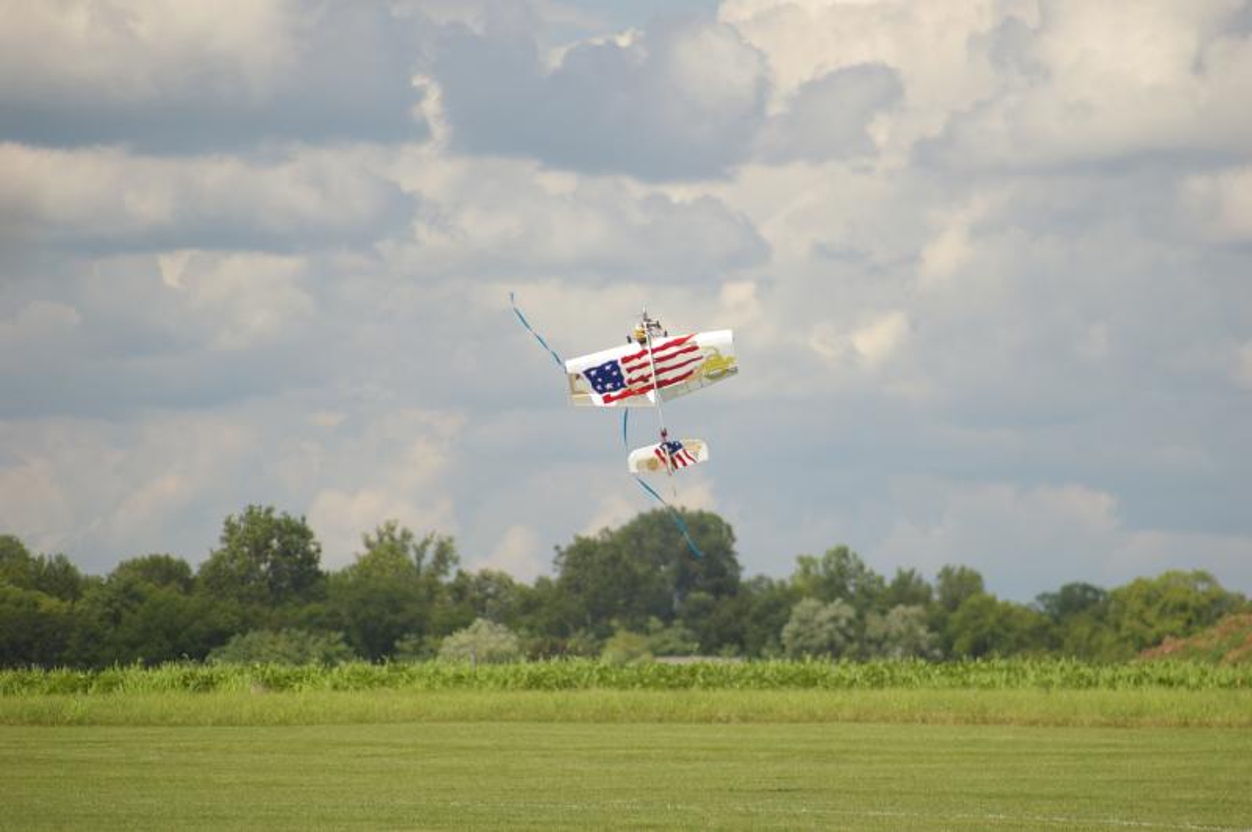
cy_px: 416
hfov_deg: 5.5
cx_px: 626
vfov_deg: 3.7
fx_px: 13031
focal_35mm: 375
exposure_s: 1/320
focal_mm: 250
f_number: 5
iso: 200
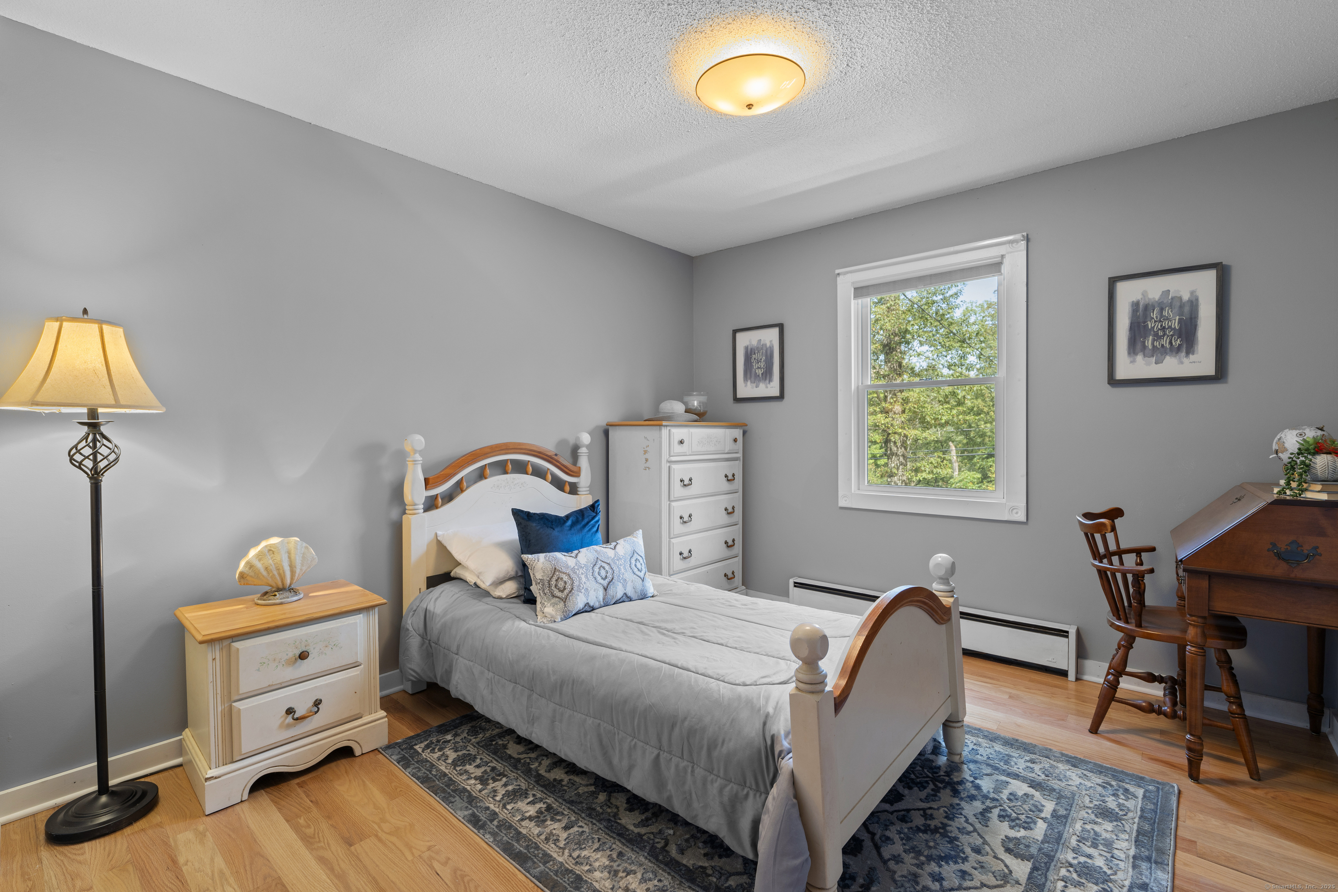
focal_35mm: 16
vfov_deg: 73.7
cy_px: 446
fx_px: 595
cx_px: 669
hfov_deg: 96.7
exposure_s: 5
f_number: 8
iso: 100
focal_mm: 16
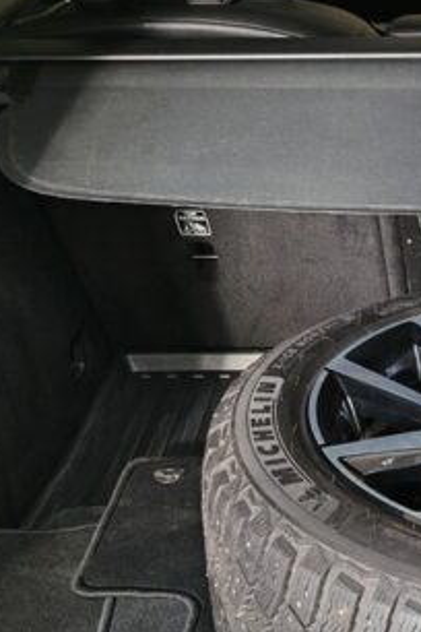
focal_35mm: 80
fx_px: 1403
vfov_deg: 24.9
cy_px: 506
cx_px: 514
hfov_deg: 16.3
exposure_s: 1/50
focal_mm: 5.4
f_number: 1.6
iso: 125
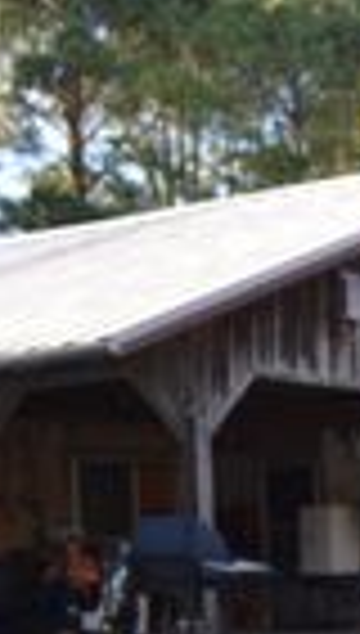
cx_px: 544
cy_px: 668
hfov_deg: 11.7
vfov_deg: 20.5
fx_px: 1686
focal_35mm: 100
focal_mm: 18
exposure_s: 1/200
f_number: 4
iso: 100
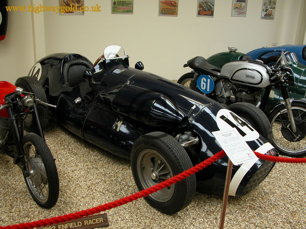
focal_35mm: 35
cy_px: 114
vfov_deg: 40.7
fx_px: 309
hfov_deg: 52.6
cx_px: 153
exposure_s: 1/30.6
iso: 100
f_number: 2.8
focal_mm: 8.9
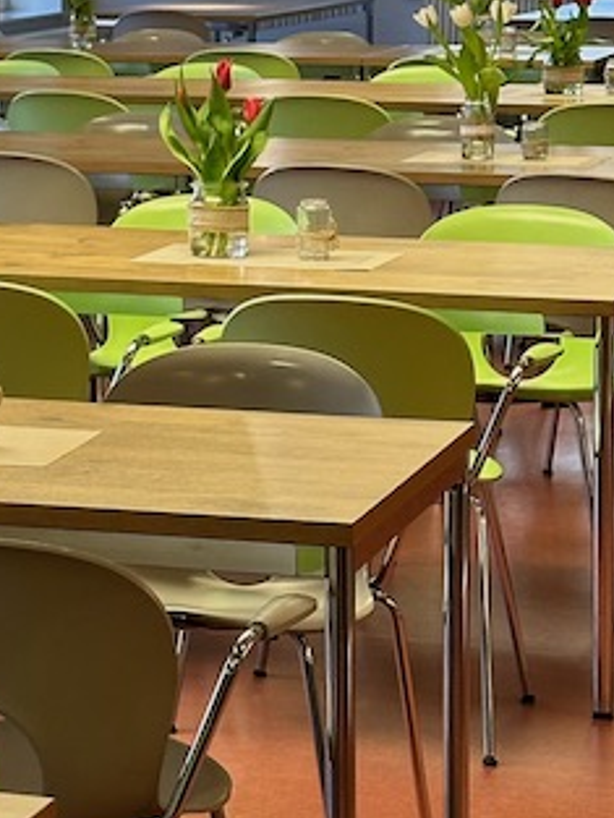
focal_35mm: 157
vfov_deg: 12.5
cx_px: -246
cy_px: 214
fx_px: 3711
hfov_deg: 9.3
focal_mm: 6.86
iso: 100
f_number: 1.78
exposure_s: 1/50
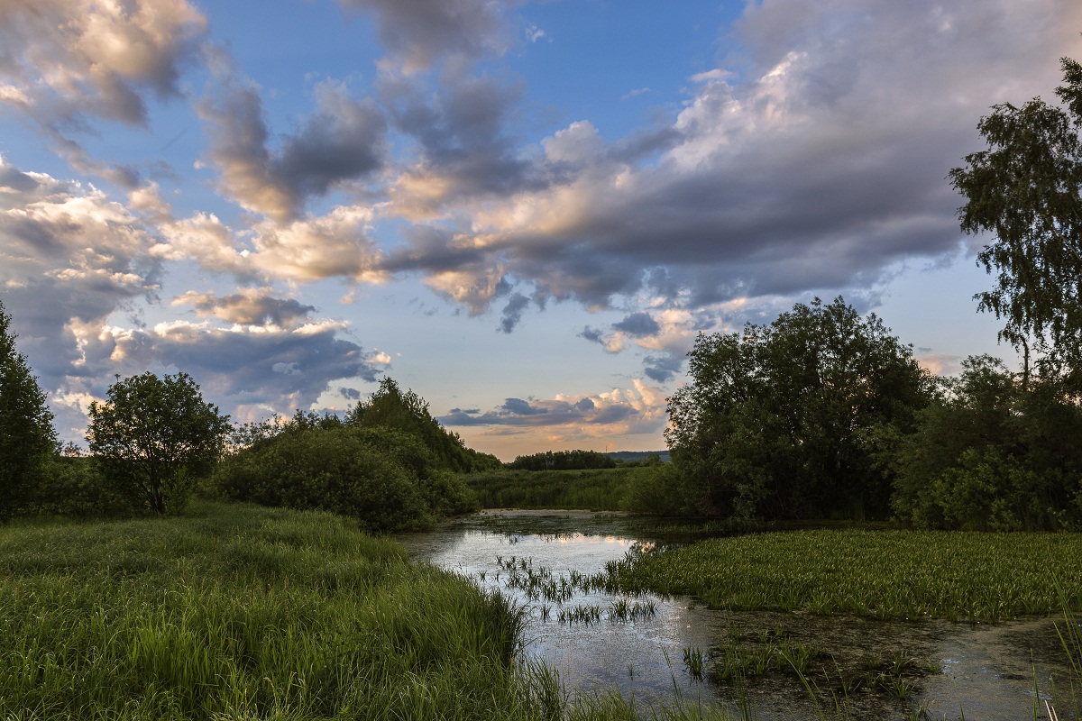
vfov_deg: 47.9
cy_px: 360
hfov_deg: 67.4
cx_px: 541
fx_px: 811
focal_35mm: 27
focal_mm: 18
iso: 100
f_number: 5
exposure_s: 1/100
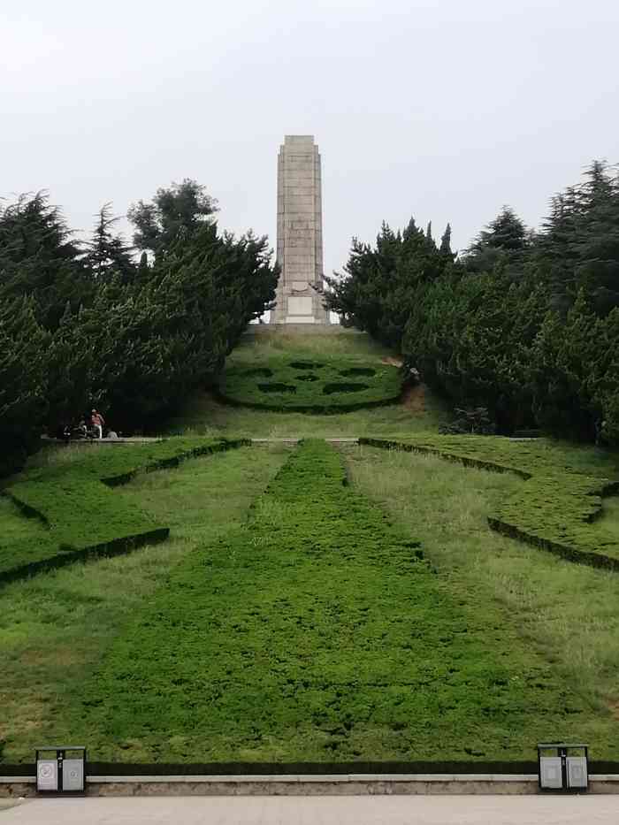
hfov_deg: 17.2
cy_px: 412
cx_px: 310
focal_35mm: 86
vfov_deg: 22.8
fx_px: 2050
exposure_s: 1/909
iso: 50
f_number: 1.8
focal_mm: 3.96
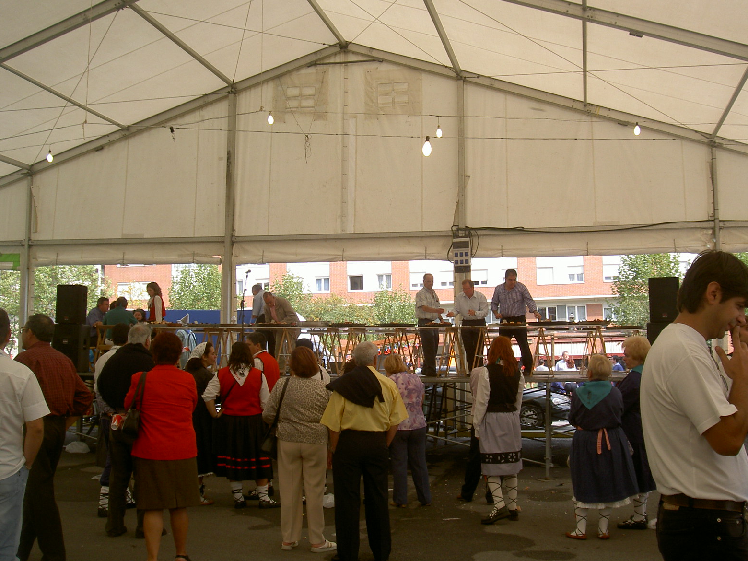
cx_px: 380
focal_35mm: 40
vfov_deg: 36.0
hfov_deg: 46.8
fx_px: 864
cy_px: 280
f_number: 4.7
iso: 100
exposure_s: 1/208
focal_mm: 8
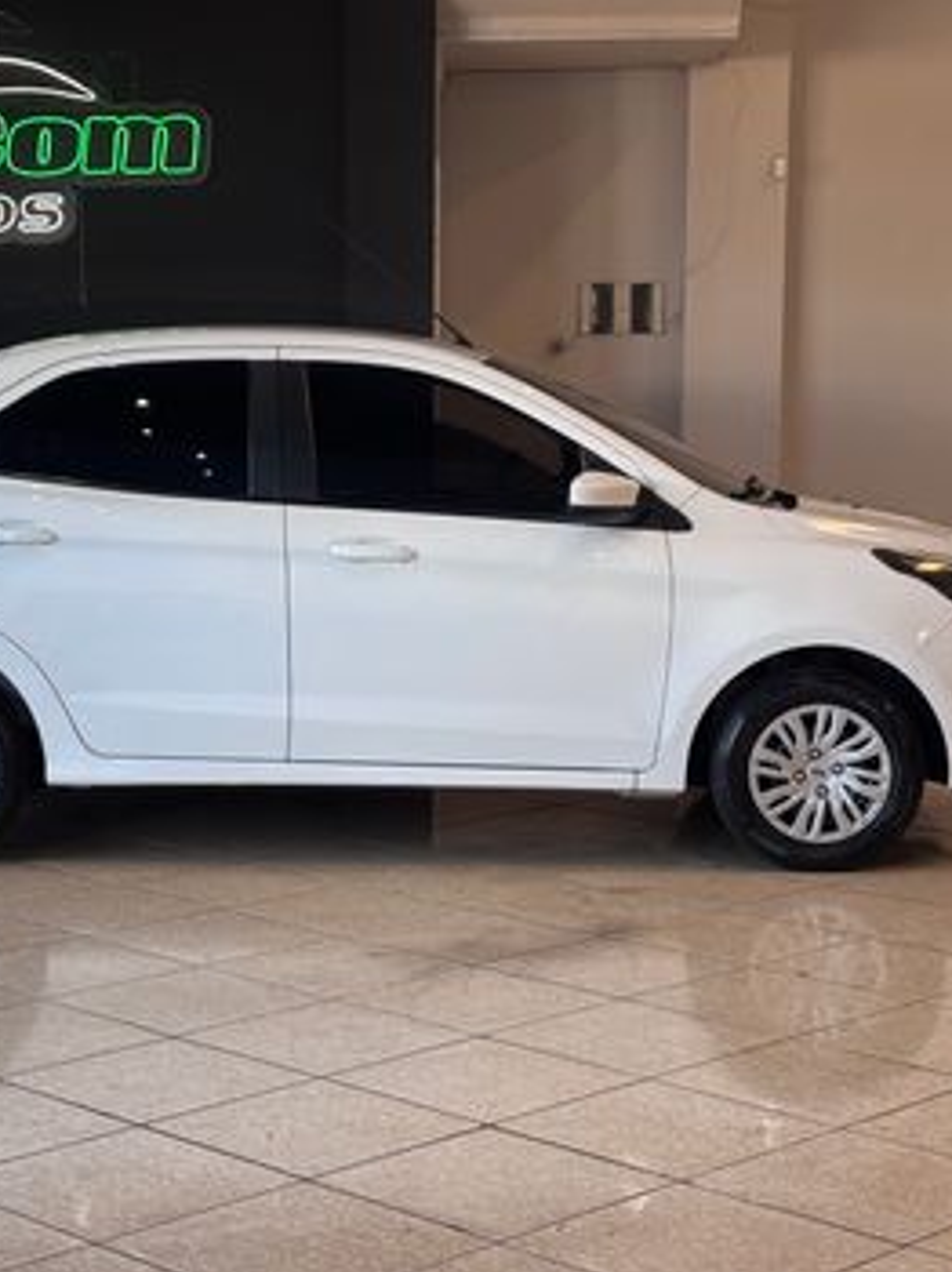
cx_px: 363
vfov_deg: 27.8
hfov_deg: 20.9
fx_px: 2570
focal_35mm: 70
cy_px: 636
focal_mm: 5.96
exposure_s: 1/60
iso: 50
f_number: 1.6
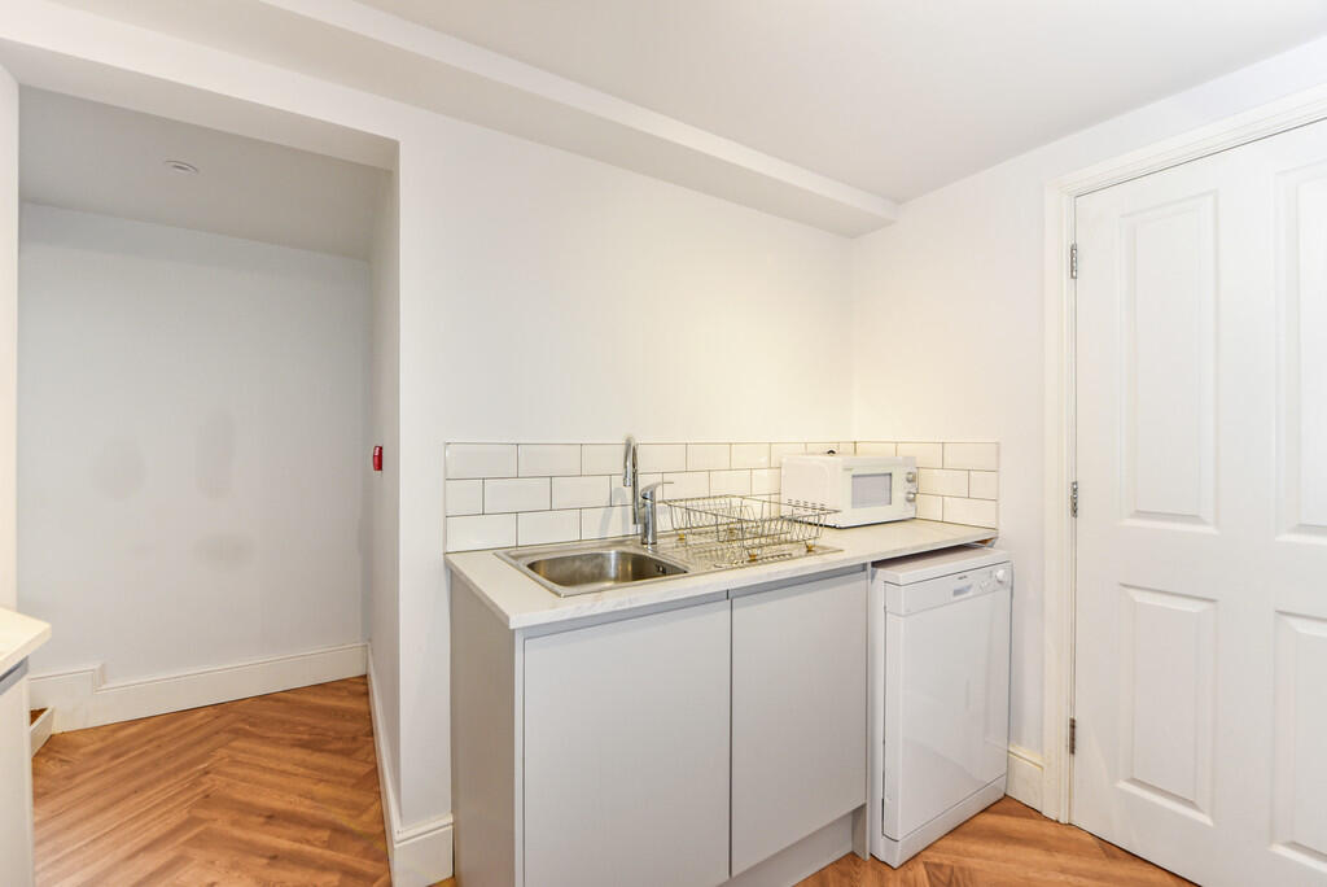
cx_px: 664
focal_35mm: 14
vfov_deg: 81.3
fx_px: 516
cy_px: 444
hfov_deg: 104.2
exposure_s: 1/10
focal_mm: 14
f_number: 7.1
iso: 400
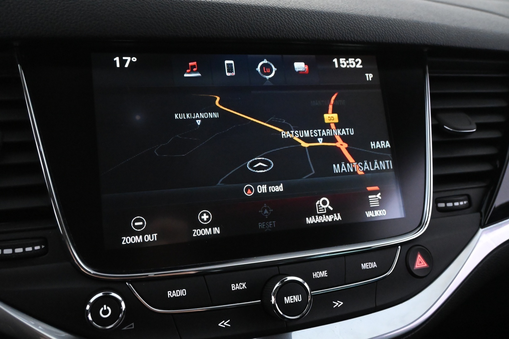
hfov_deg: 58.3
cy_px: 170
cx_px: 254
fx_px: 456
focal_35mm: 32
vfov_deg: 40.8
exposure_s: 1/40
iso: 6400
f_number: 5.6
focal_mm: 21.5
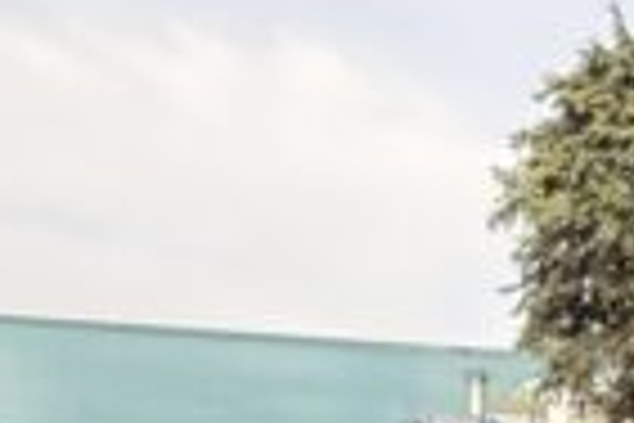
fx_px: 1233
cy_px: 734
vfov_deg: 16.6
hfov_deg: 24.0
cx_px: 895
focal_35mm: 70
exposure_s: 1/202
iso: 64
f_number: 2.2
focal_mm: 2.22
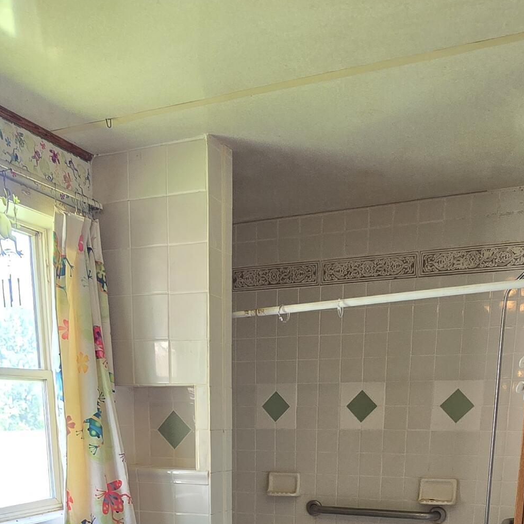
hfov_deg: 47.2
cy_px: 576
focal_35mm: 35
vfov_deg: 38.9
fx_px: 599
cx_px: 244
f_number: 2.2
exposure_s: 1/60
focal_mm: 2.2
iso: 125
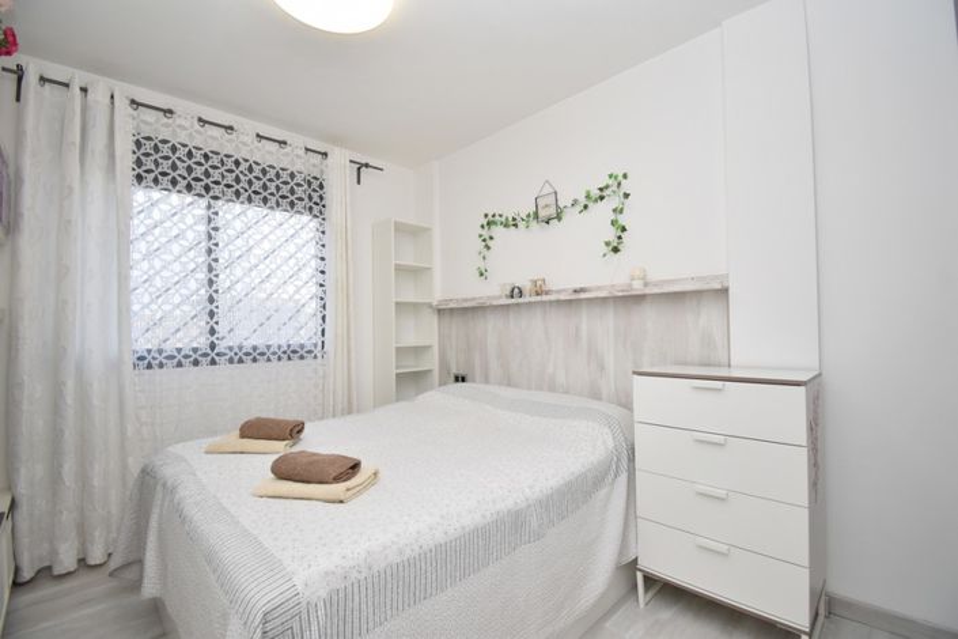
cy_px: 320
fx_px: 399
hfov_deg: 100.4
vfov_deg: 77.3
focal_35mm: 15
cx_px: 479
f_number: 5
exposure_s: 1/250
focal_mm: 10
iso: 400
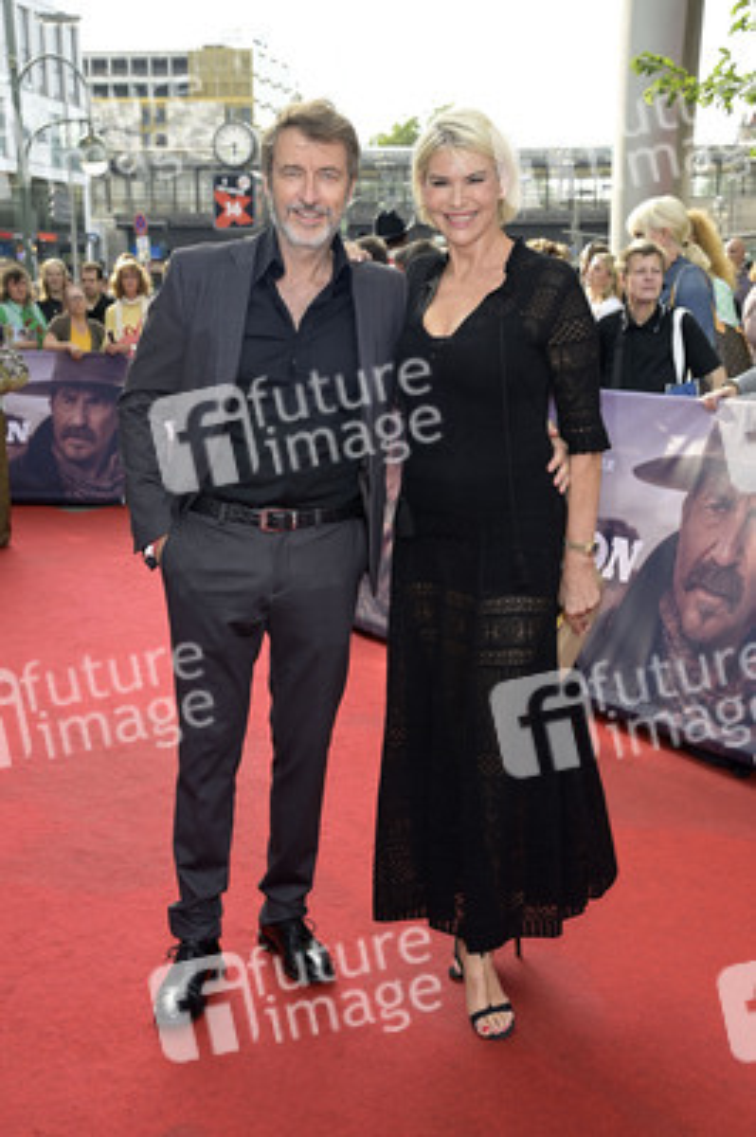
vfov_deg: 44.5
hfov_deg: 30.5
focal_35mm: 44
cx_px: 378
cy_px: 568
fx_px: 1388
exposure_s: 1/200
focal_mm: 44
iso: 400
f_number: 5.6
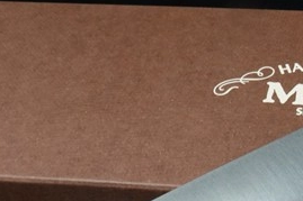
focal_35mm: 66
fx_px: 555
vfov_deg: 20.0
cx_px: 287
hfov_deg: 29.0
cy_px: 199
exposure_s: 1/30
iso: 1000
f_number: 11
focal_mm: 9
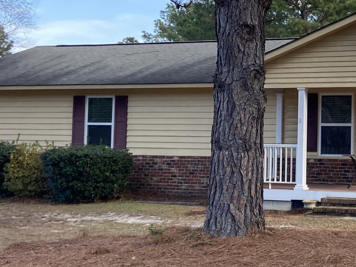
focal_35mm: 75
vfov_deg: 19.6
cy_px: 104
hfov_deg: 24.6
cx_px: 371
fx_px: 771
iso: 32
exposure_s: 1/513
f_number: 1.8
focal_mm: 4.25
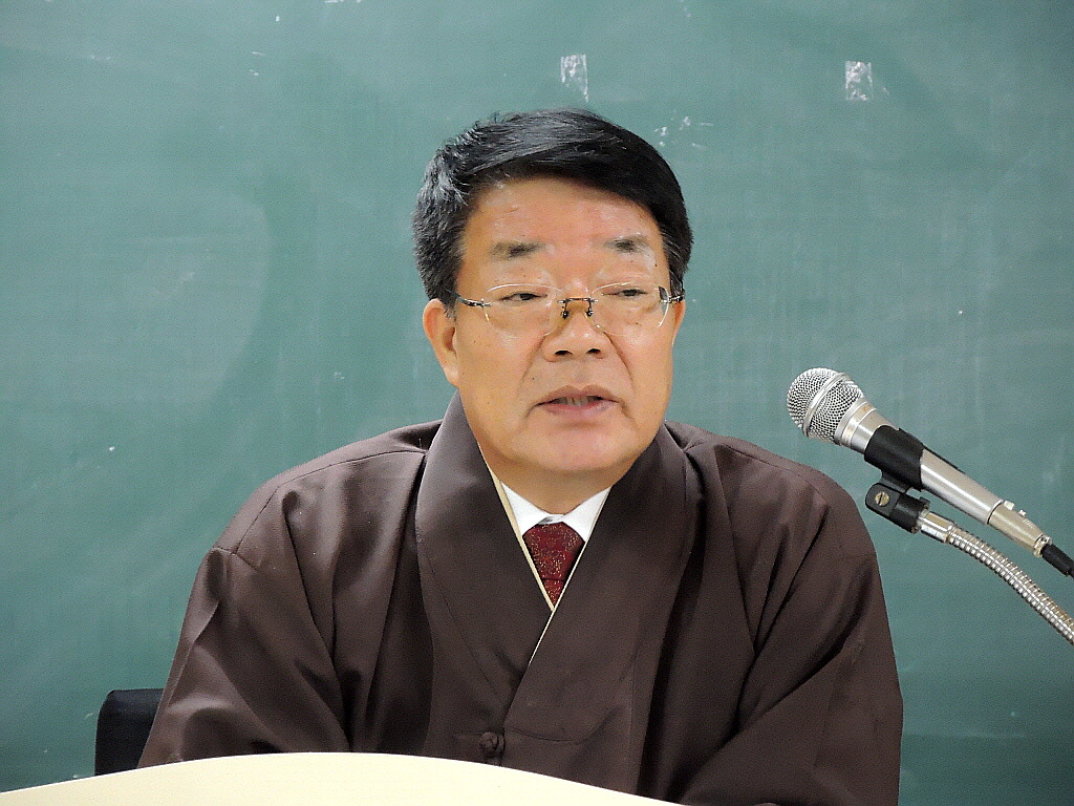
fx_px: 13496
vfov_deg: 3.4
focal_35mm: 435
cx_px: 537
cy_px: 403
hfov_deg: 4.6
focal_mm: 77.5
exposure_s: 1/15
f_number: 4.9
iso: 1400
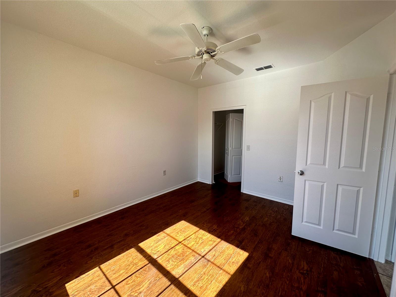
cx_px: 198
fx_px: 160
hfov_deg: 102.1
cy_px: 148
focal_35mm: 14
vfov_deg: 85.7
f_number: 2.2
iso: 40
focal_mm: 2.22
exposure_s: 1/215
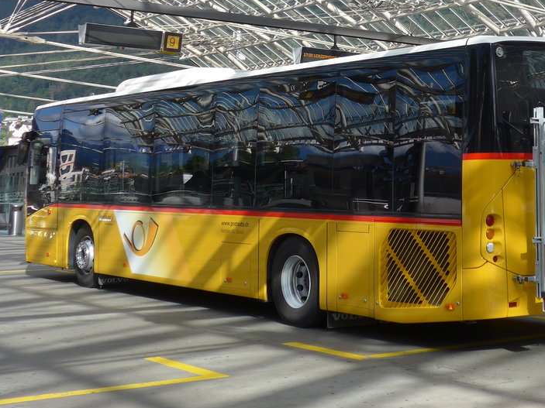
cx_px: 390
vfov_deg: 20.7
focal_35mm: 70
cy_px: 68
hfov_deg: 27.5
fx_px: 1102
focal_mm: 8.4
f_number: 2.8
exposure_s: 1/1000
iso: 80
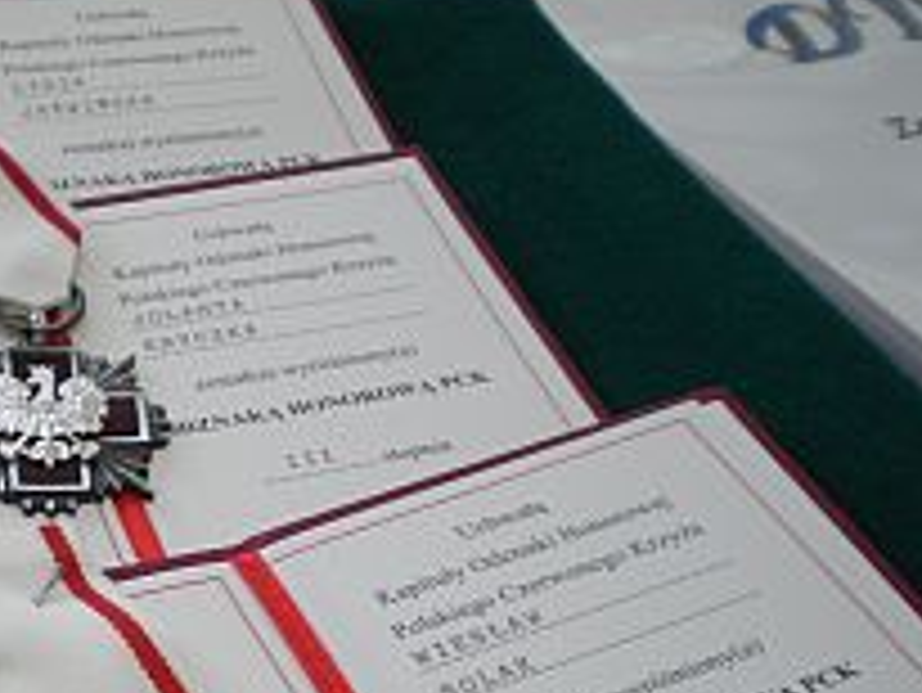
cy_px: 608
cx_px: 63
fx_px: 2185
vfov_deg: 17.8
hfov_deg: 23.1
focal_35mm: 82
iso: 100
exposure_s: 1/50
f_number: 3.5
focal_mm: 7.4
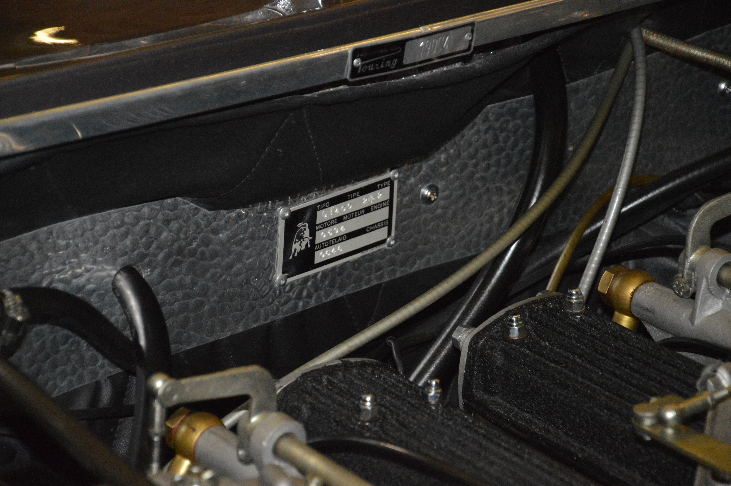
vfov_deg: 8.7
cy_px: 243
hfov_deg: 13.1
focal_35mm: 158
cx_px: 366
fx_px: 3195
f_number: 5.6
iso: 3200
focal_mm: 105
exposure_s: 1/60
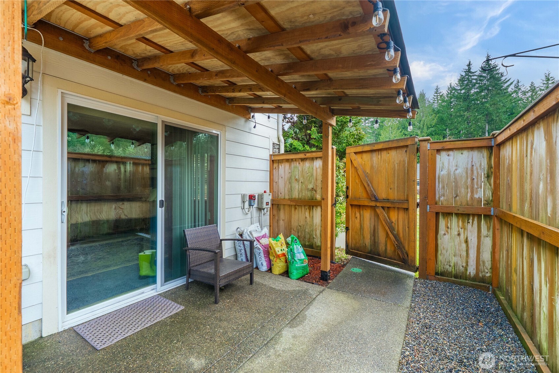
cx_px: 280
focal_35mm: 15
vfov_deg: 77.4
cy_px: 186
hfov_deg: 100.4
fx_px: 233
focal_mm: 15
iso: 640
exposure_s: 1/30
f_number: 7.1
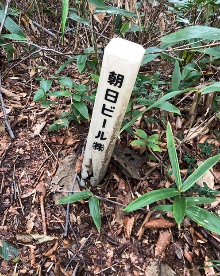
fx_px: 244
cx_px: 109
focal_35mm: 30
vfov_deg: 58.8
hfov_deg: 48.5
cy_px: 143
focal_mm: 4
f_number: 1.8
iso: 32
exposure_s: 1/24
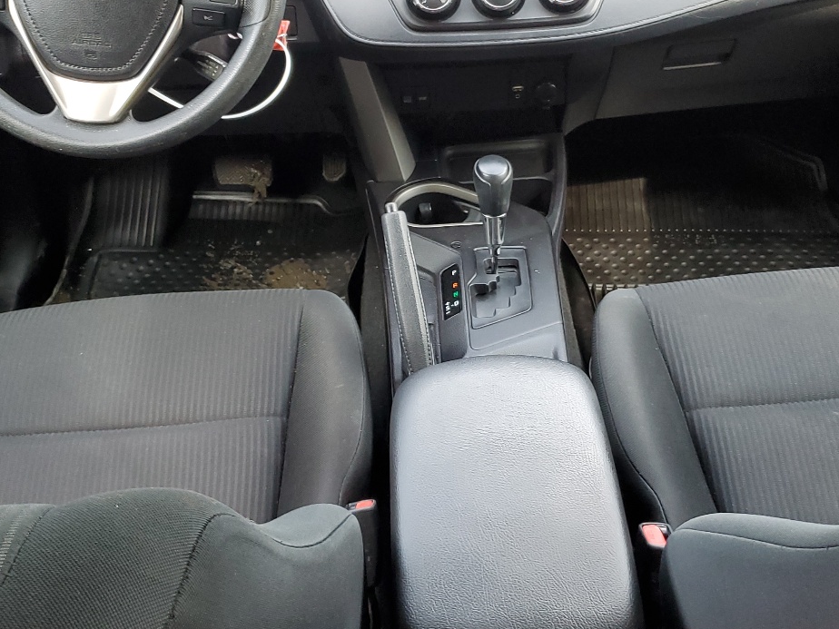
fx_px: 1091
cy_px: 278
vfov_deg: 32.2
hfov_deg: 42.1
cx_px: 421
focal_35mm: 45
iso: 74
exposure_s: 1/60.2
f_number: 1.5
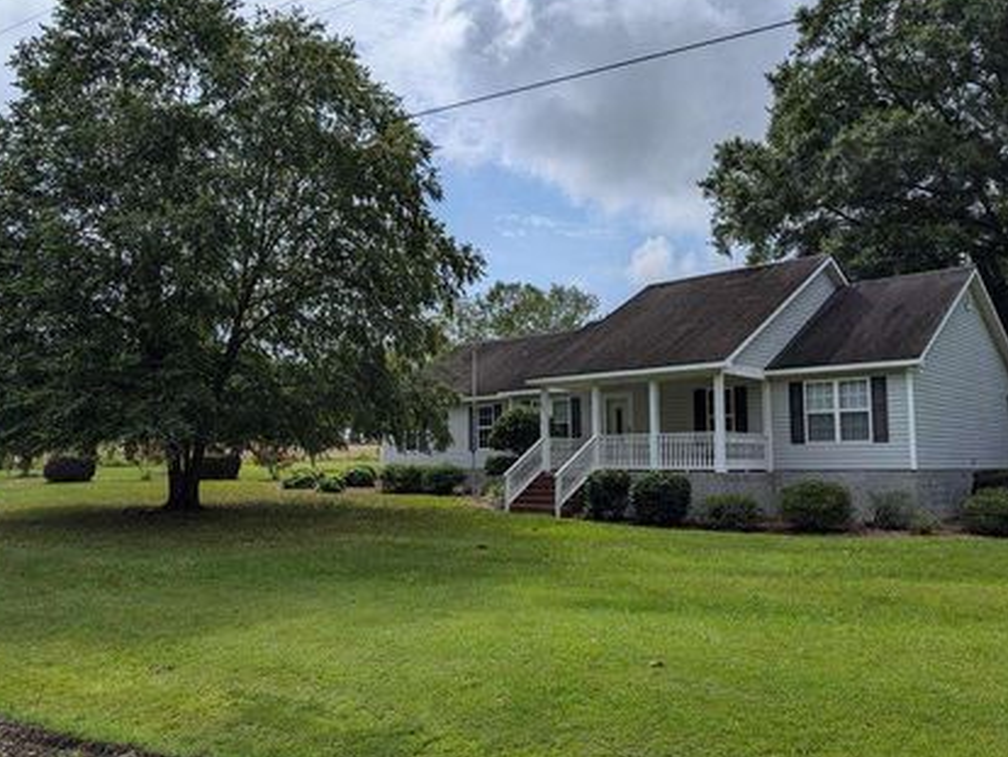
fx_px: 845
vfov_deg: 48.3
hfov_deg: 61.6
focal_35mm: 29
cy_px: 382
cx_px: 536
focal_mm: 6.9
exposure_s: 1/4545
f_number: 1.68
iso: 22
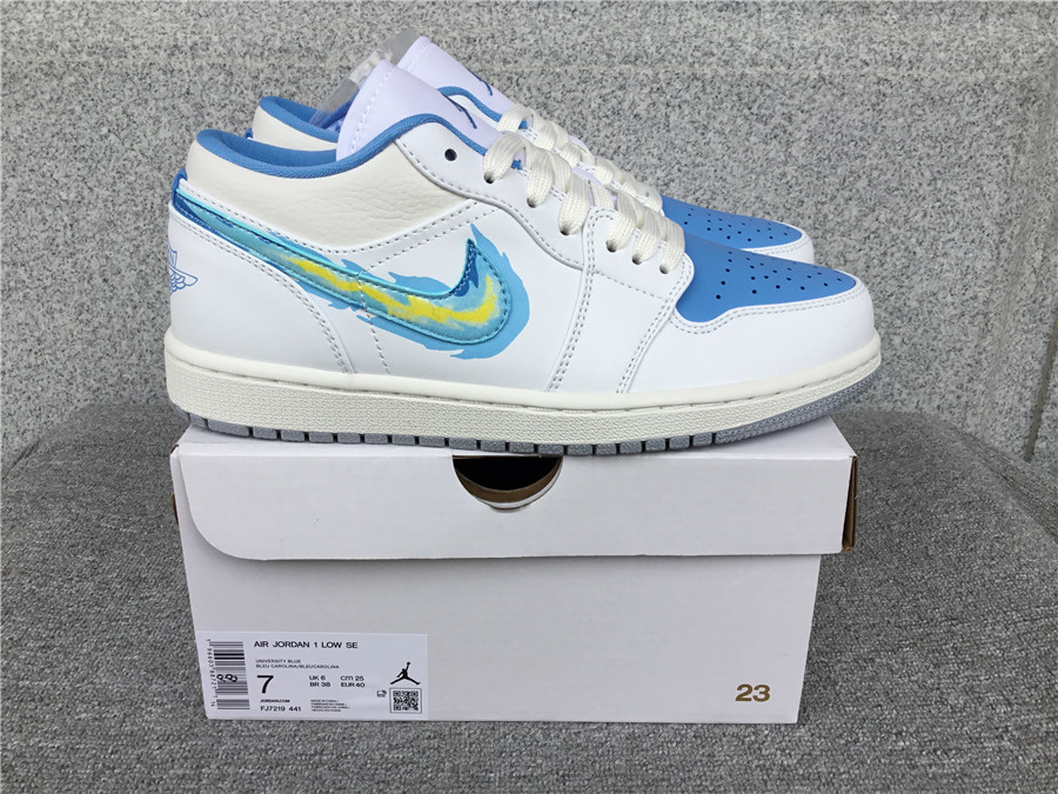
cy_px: 397
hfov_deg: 58.4
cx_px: 529
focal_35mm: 31
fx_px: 947
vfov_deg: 45.4
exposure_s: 1/129
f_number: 2.4
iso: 25
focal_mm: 3.3
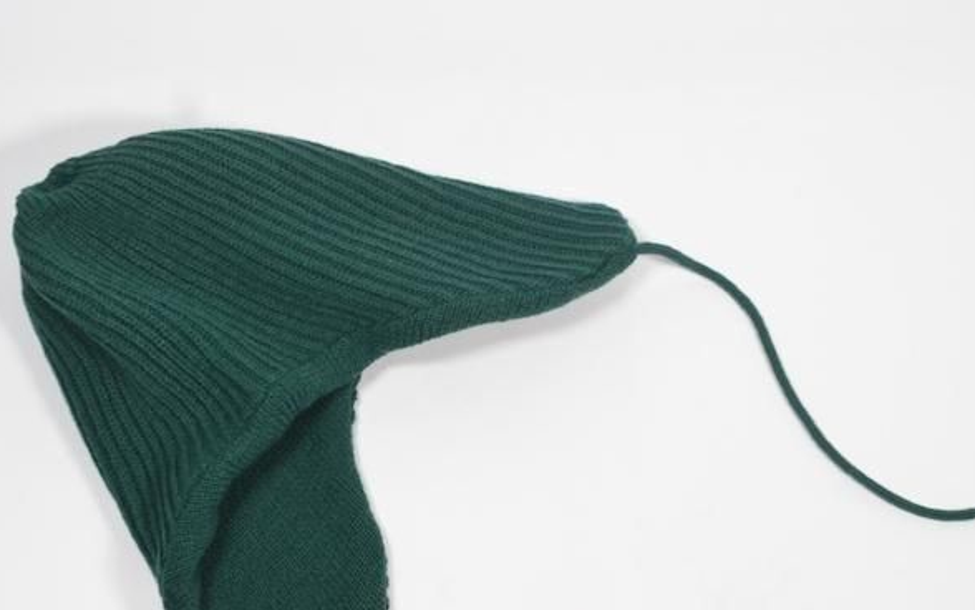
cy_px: 360
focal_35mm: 83
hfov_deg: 24.9
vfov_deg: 15.7
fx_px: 2206
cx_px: 443
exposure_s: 1/100
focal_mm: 40
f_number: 5
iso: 800
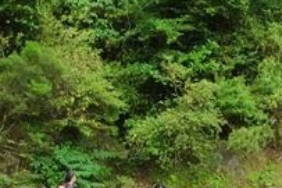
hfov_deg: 26.3
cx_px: 156
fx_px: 603
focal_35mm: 77
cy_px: 183
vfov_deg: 17.3
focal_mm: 9
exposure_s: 1/1600
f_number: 8
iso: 8000
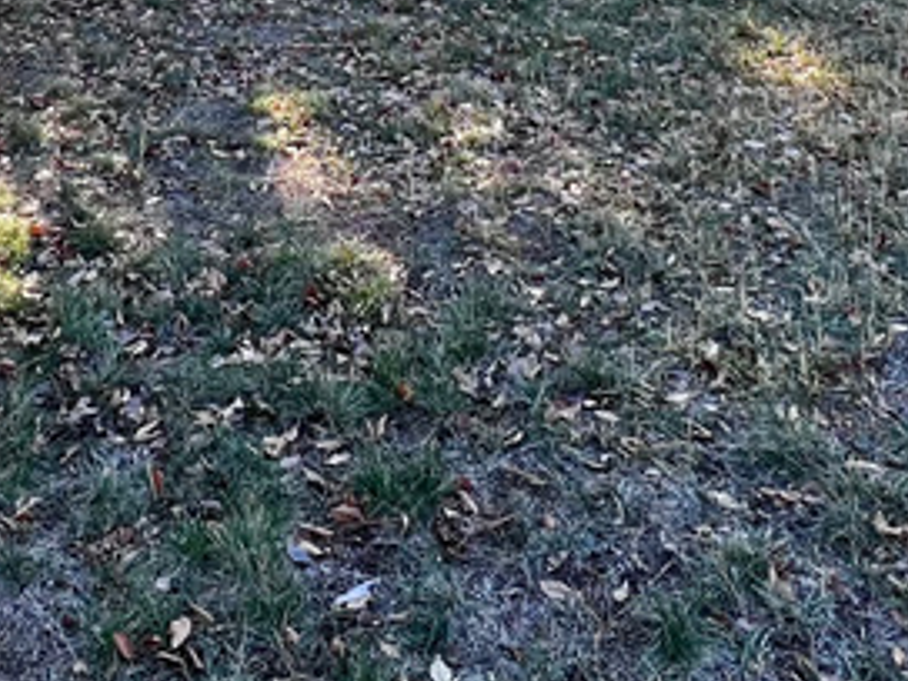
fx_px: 1285
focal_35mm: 49
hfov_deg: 38.6
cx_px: 327
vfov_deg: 24.3
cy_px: -294
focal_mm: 1.57
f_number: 1.8
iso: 32
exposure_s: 1/100
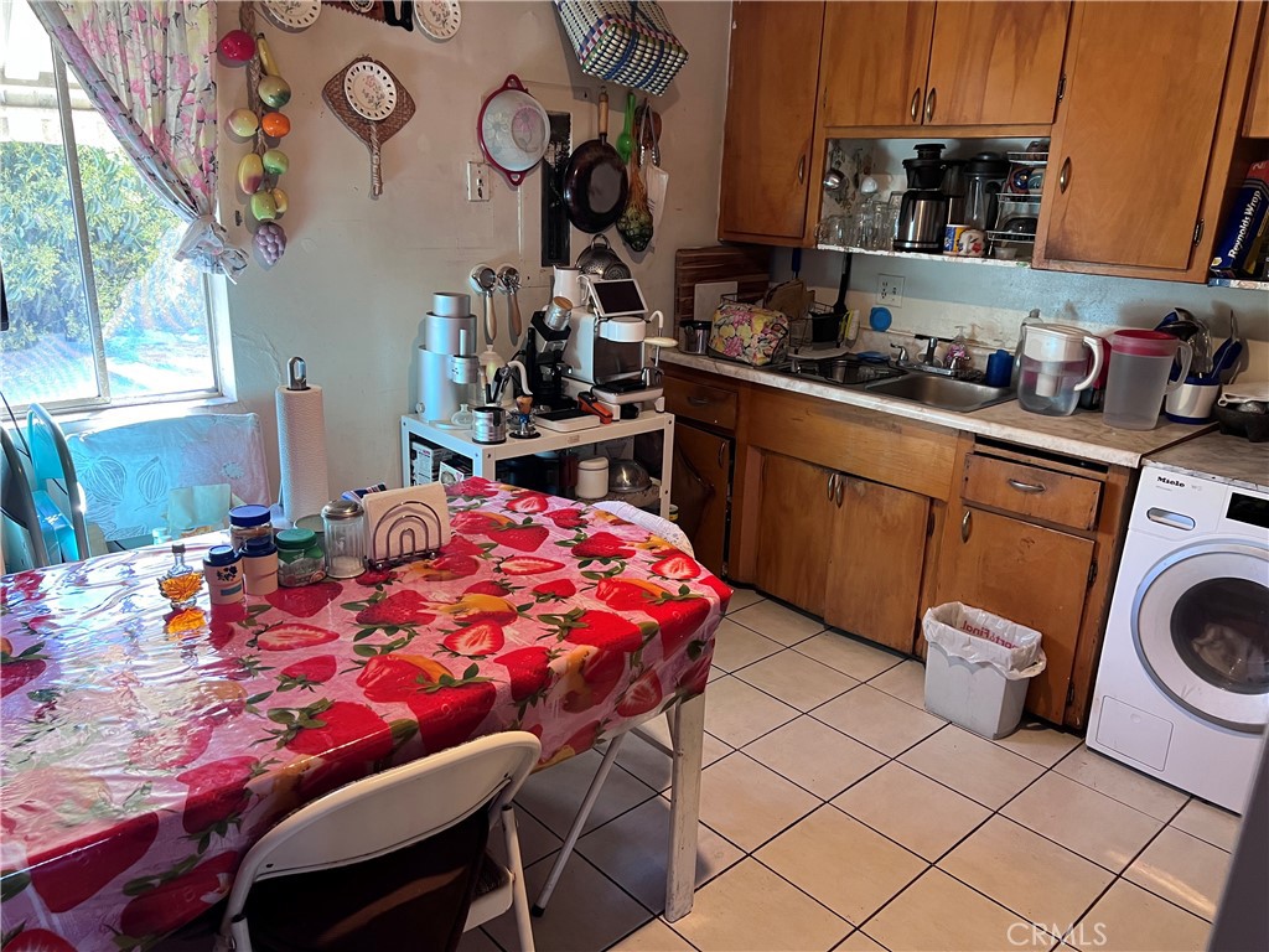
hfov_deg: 67.3
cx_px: 634
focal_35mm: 26
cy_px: 476
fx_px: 953
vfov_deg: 53.1
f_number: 1.5
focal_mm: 5.7
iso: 125
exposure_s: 1/60
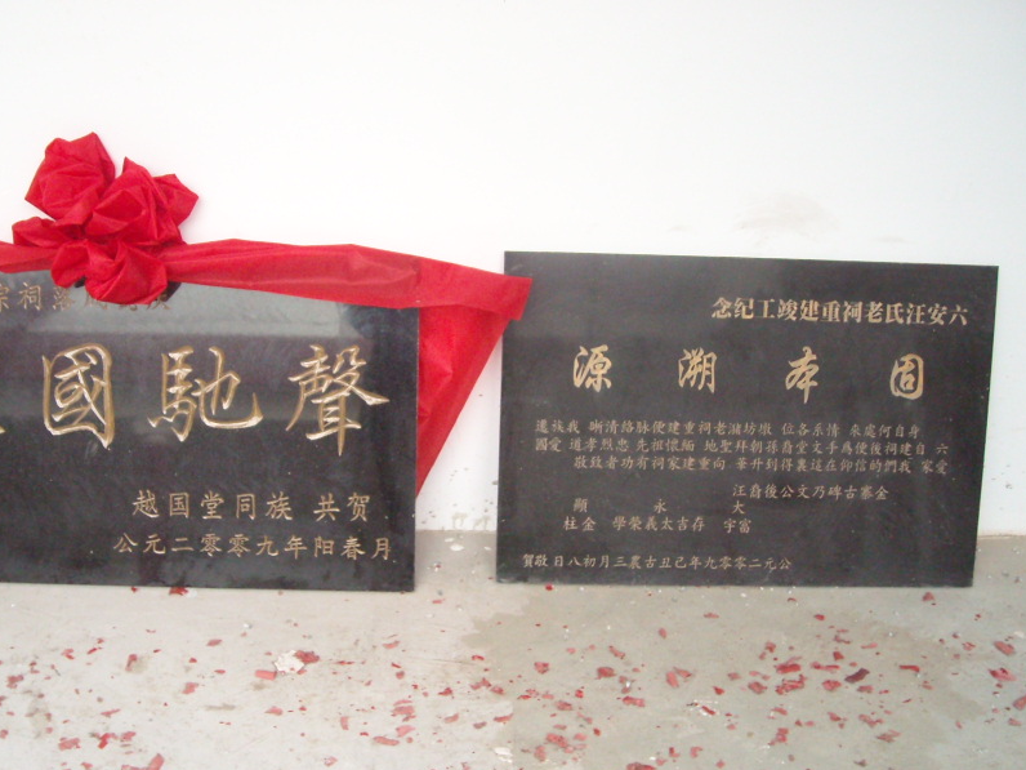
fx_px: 1334
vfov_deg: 32.2
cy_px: 423
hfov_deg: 42.0
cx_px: 445
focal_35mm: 45
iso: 400
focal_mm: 5.7
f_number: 2.8
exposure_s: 1/30
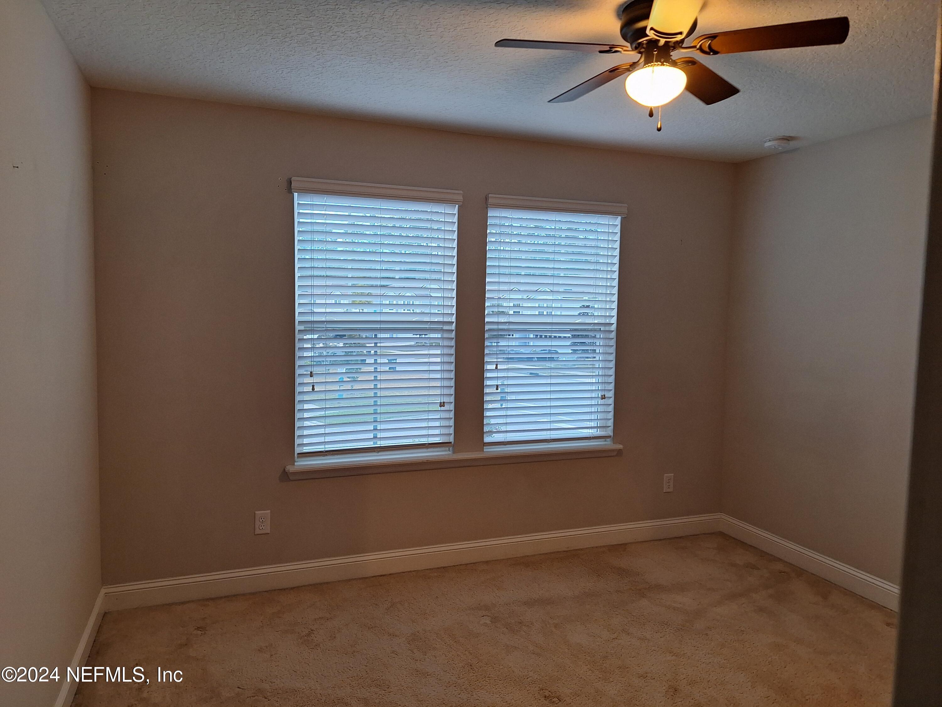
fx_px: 626
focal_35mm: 23
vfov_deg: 58.9
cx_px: 471
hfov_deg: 73.9
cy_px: 354
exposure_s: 1/40
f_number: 1.8
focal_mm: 5.54
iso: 80
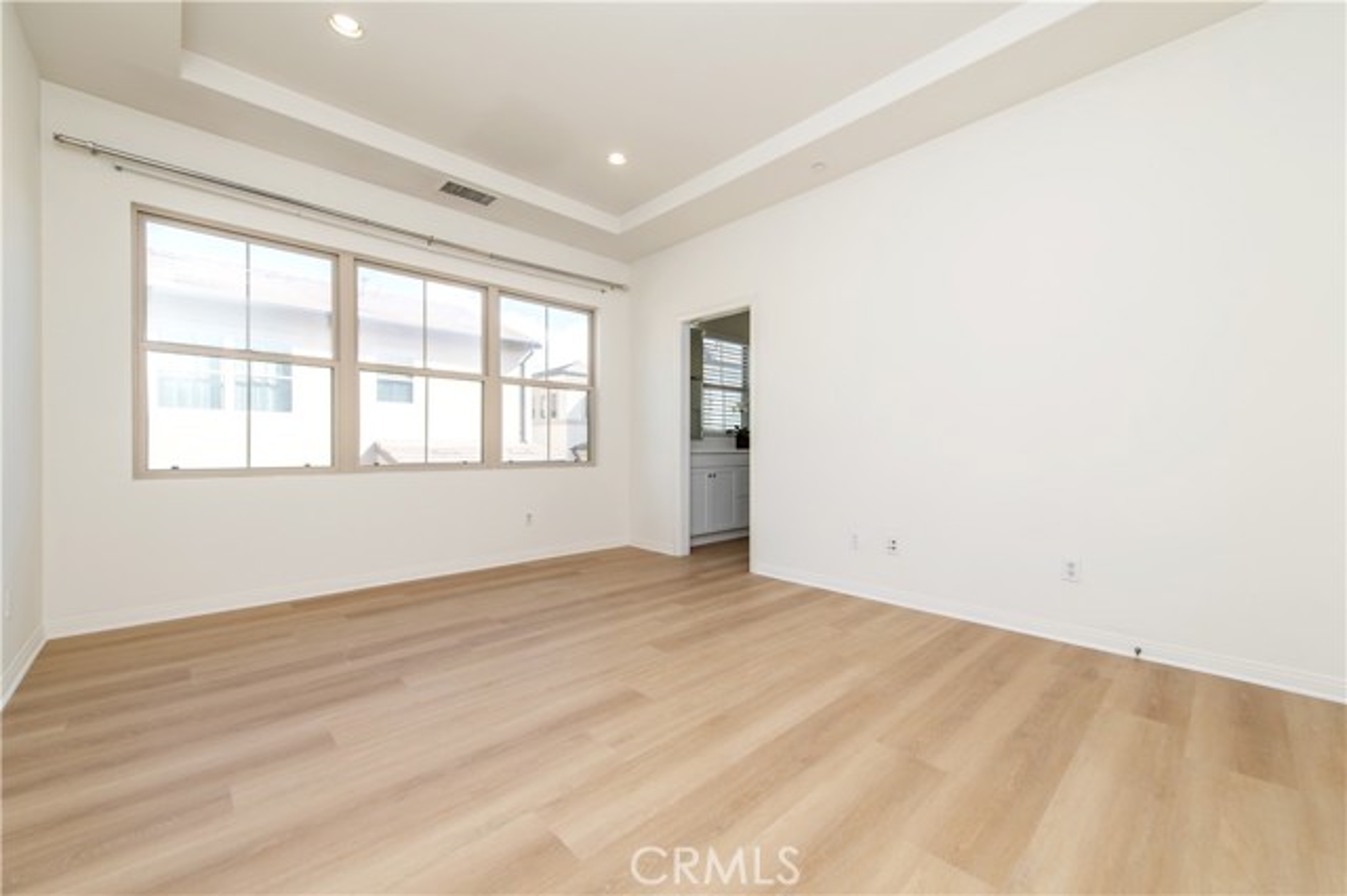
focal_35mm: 14
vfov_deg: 81.1
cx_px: 674
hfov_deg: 104.3
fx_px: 524
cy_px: 448
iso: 110
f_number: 5.6
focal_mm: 14
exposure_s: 1/125
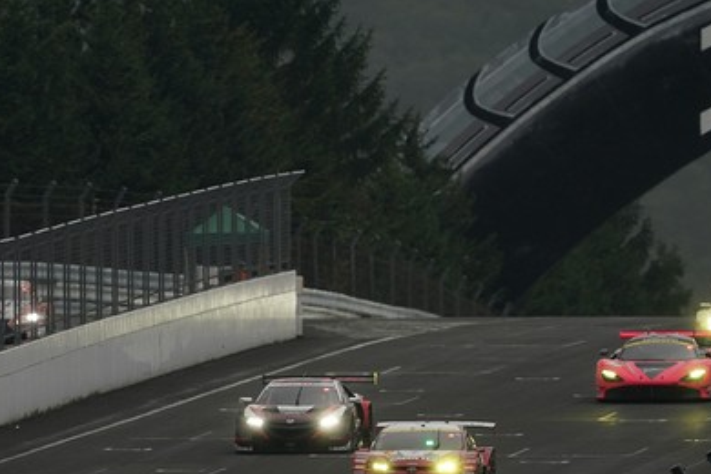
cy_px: 407
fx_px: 21901
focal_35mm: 1109
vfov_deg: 1.2
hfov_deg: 1.9
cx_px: 284
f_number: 6.3
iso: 800
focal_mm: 600
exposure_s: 1/640
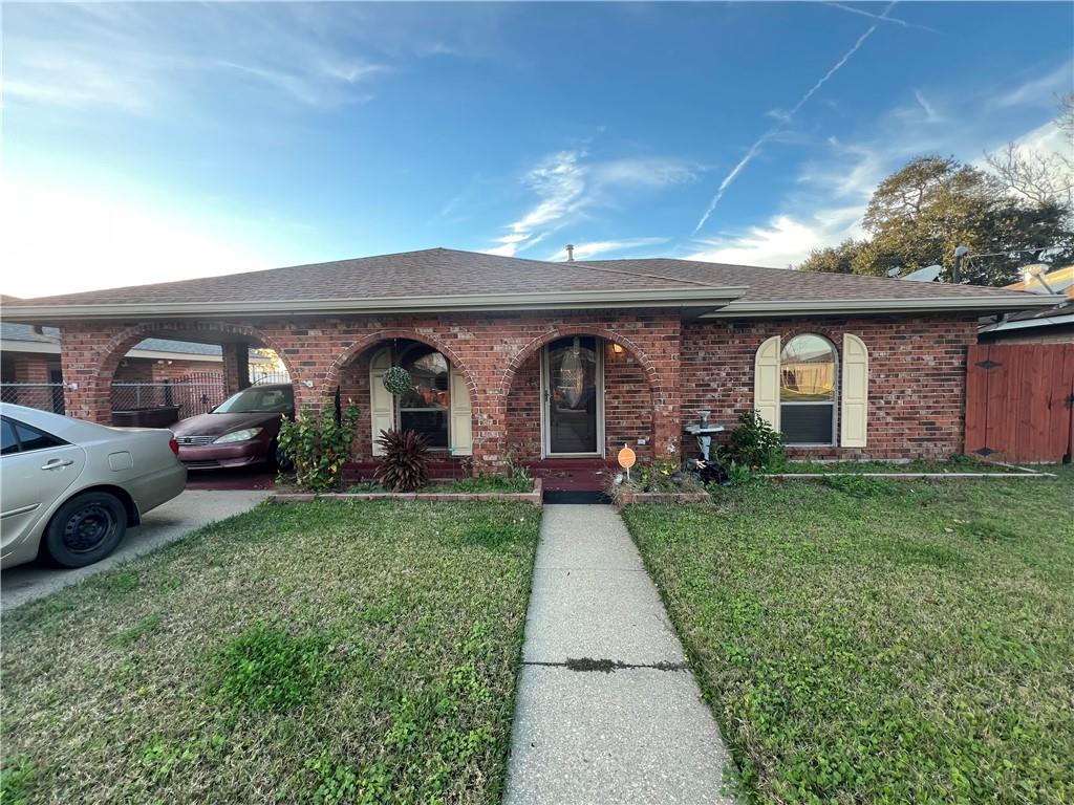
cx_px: 537
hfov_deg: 106.2
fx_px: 403
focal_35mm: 13
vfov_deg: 89.9
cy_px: 402
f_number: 1.8
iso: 40
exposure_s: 1/99
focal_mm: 1.57
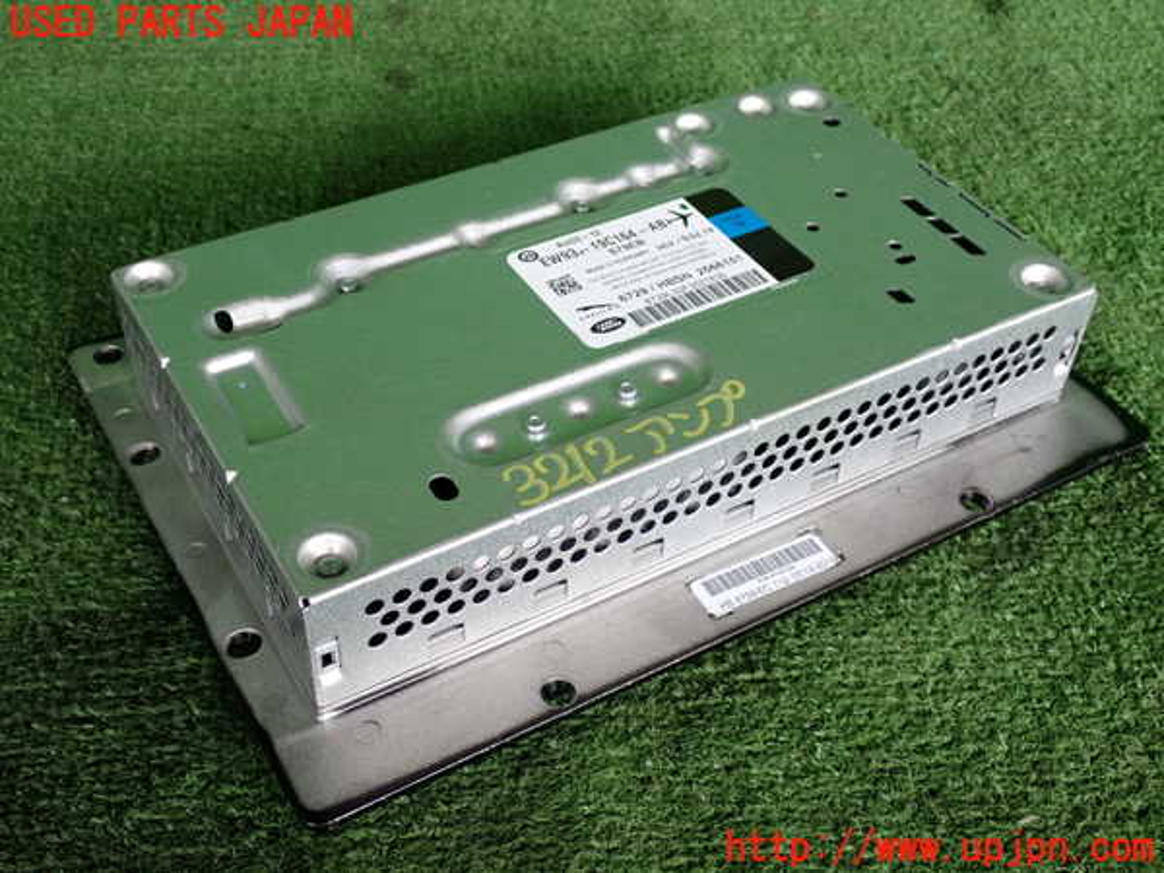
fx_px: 1379
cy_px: 436
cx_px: 582
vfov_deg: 35.1
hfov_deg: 45.8
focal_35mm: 41
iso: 200
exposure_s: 1/125
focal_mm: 7.31
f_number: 2.8
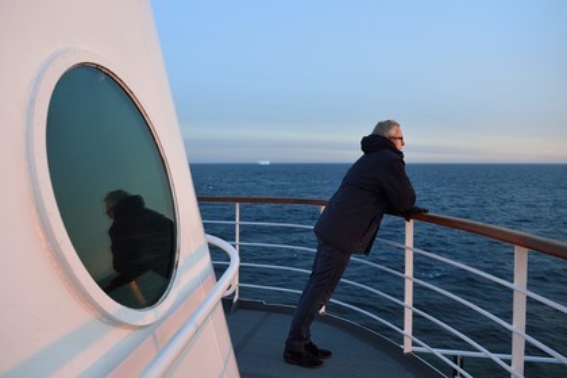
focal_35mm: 24
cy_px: 189
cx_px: 284
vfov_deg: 53.1
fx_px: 378
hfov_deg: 73.7
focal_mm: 24
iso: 400
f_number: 5
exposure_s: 1/100
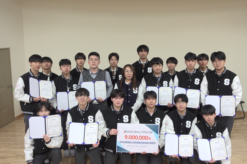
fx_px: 274
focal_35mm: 40
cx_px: 124
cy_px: 82
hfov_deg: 48.5
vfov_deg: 33.4
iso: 125
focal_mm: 15.07
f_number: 2.8
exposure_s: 1/10
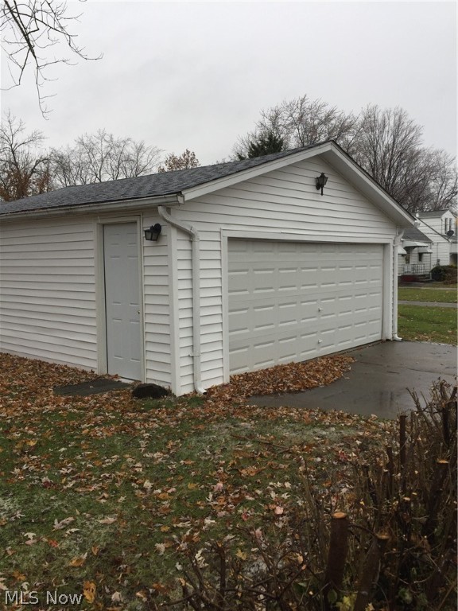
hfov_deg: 48.2
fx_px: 512
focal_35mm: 29
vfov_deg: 61.7
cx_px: 229
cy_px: 306
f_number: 2.2
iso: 32
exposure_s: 1/344
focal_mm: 4.15
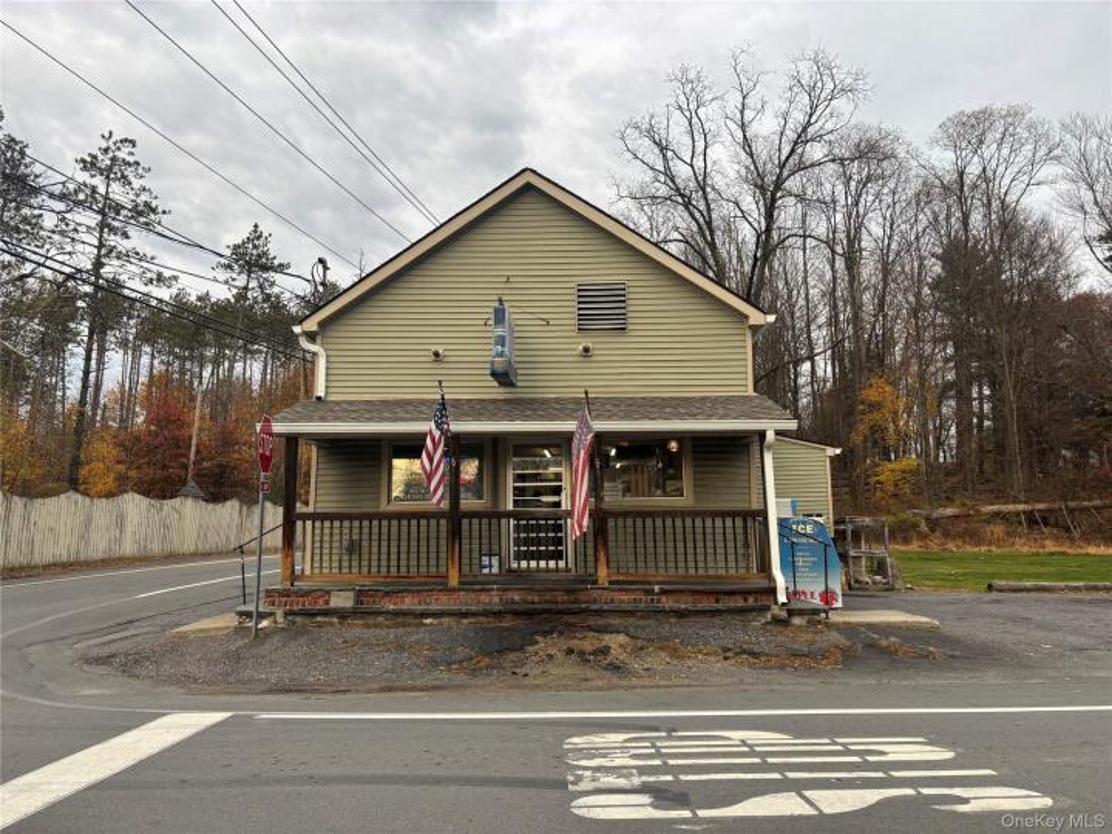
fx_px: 835
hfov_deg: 67.3
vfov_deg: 53.1
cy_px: 417
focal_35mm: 26
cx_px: 556
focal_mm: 5.96
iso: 50
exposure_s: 1/437
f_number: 1.6
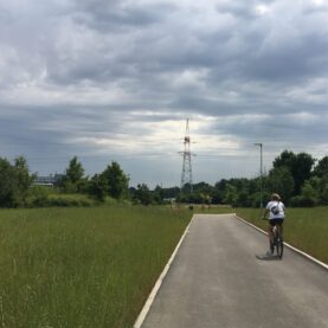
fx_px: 397
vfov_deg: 44.9
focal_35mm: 37
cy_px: 159
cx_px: 189
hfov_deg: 44.8
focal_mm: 4.15
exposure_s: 1/2198
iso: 25
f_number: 2.2
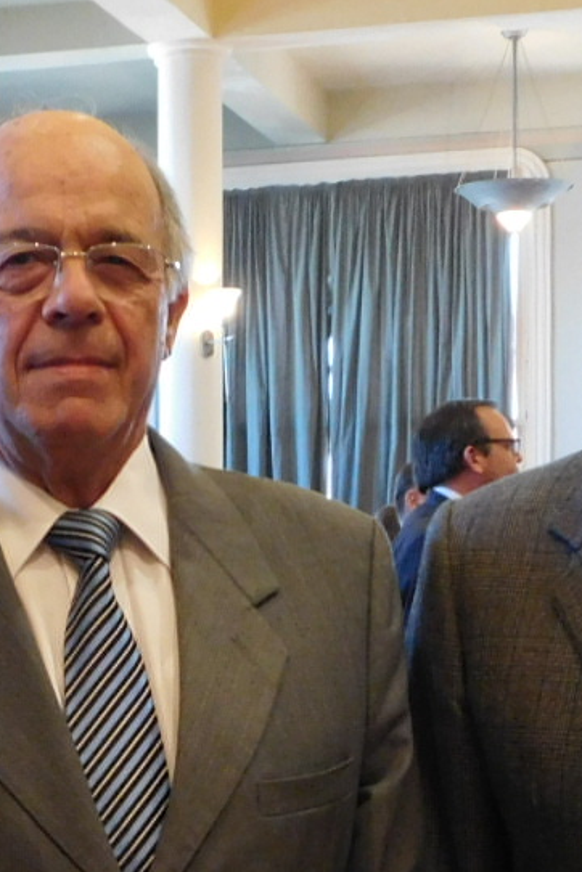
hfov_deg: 14.6
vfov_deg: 21.8
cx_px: 14
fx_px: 2231
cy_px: 718
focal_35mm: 92
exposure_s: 1/20
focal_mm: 5.3
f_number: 3.2
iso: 400
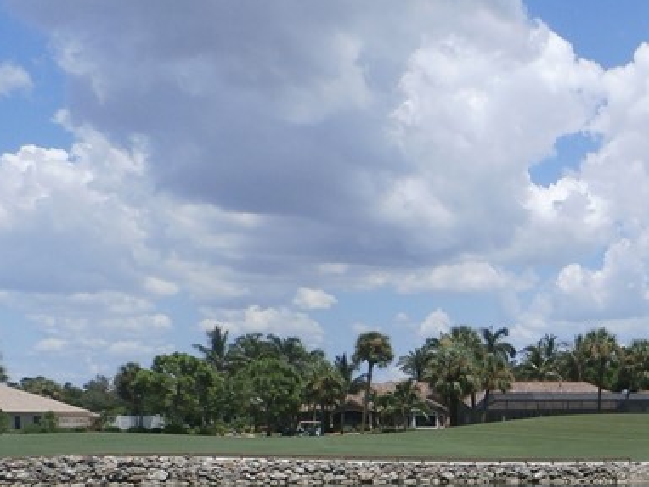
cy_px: 509
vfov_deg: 21.1
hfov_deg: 25.8
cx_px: 787
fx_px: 1257
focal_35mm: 67
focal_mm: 4.5
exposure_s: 1/320
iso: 100
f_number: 8.7
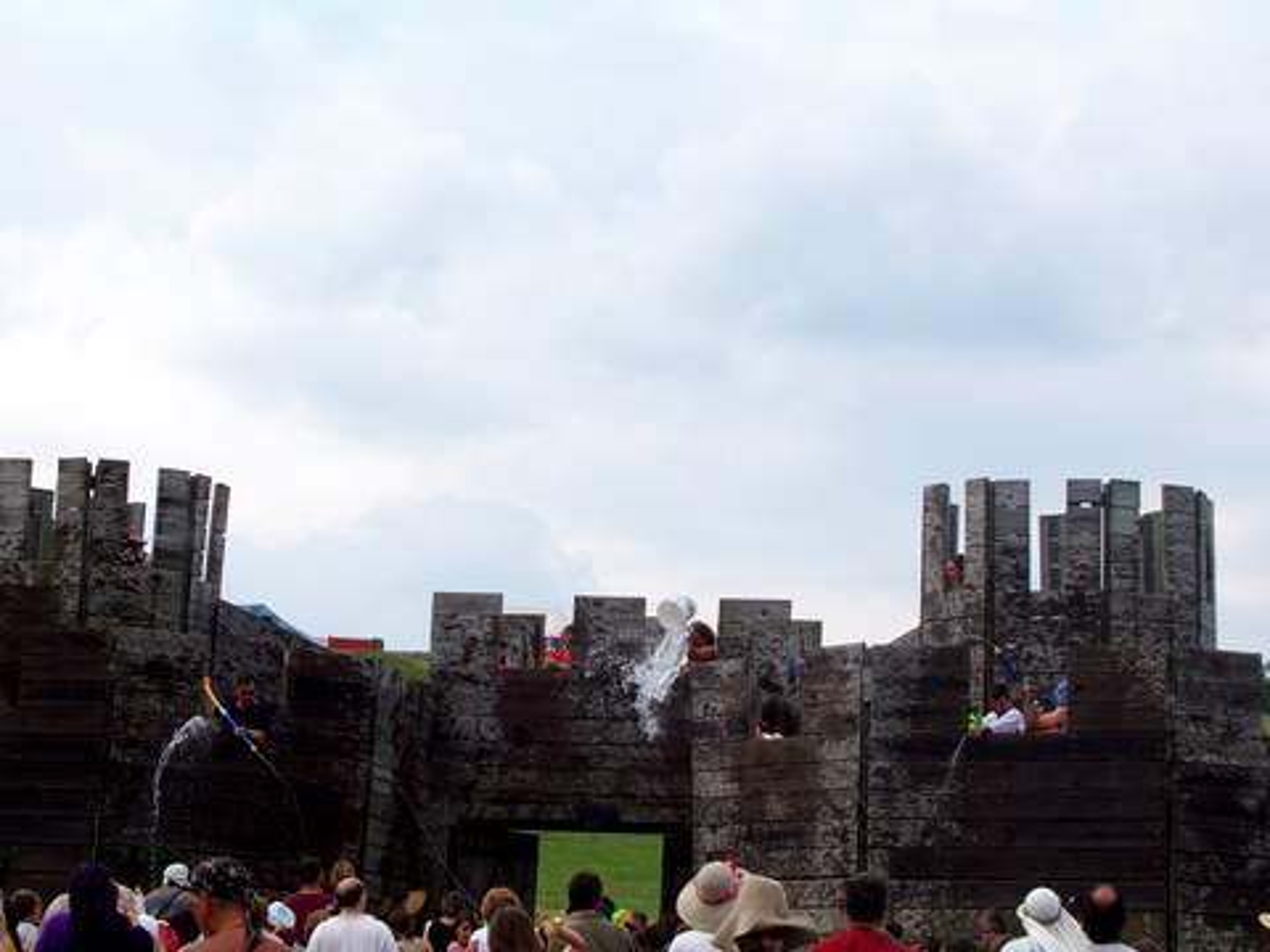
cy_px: 476
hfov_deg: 19.3
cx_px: 635
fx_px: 3742
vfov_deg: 14.5
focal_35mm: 102
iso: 80
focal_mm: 17.5
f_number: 5.6
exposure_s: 1/250
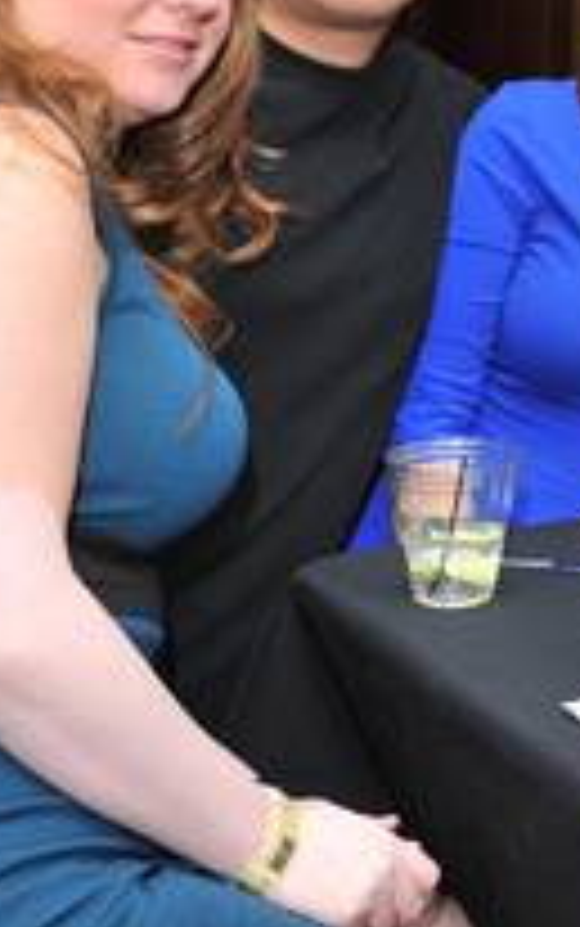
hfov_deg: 13.8
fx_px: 2197
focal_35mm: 87
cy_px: 135
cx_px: 949
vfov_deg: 23.3
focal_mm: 32
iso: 1000
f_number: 5
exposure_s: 1/100
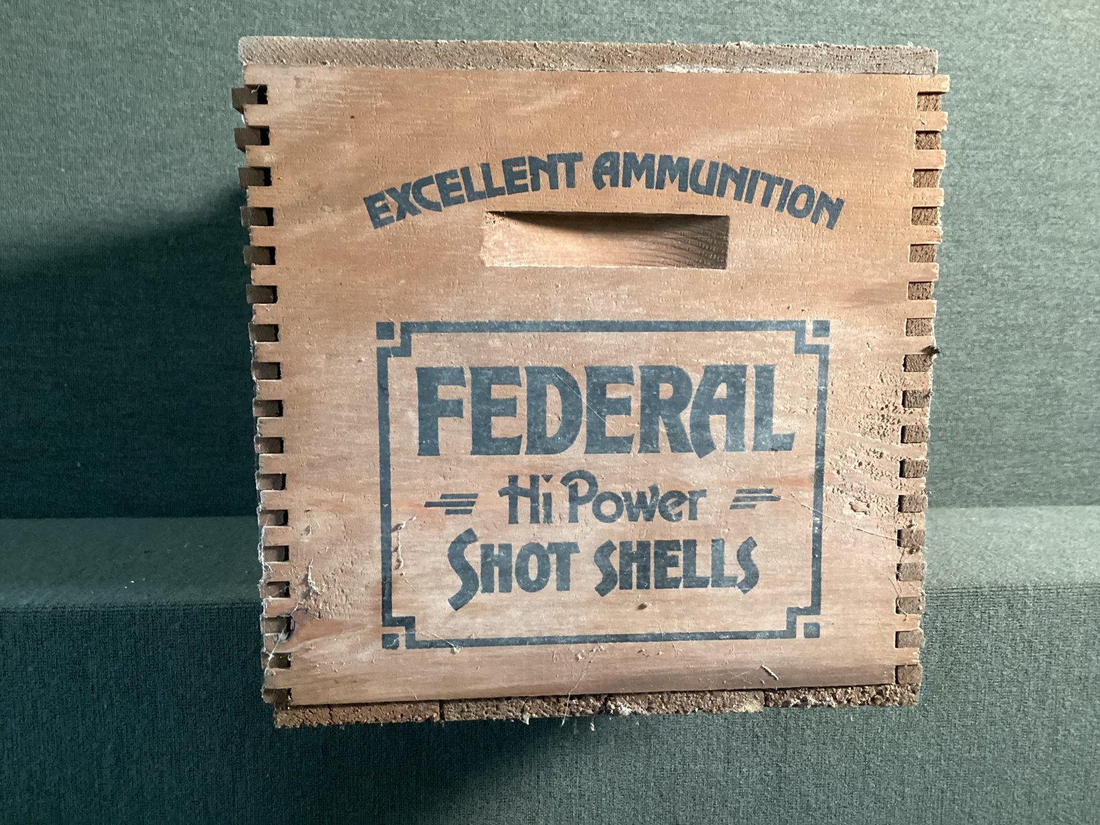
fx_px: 985
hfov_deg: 58.3
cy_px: 412
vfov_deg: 45.4
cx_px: 550
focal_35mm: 31
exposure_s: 1/40
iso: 320
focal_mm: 3.3
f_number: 2.4
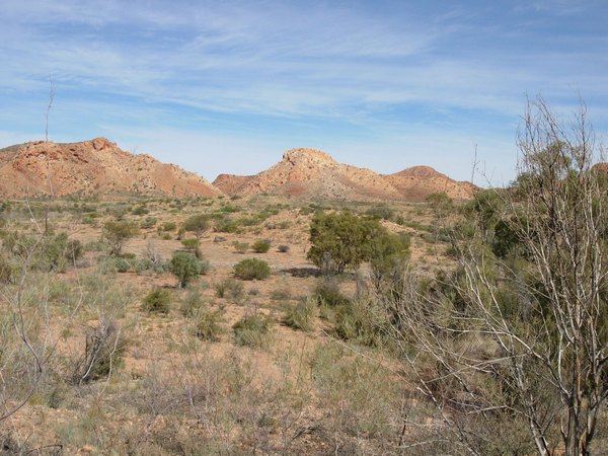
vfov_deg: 37.7
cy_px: 228
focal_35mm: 38
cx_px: 304
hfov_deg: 49.0
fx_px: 667
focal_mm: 7.8
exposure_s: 1/995
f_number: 4.8
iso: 79
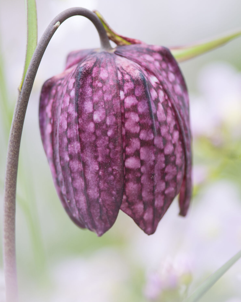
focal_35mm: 685
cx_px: 136
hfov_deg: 2.3
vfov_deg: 2.8
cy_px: 125
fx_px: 6107
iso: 125
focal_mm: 300
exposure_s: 1/160
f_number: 5.6
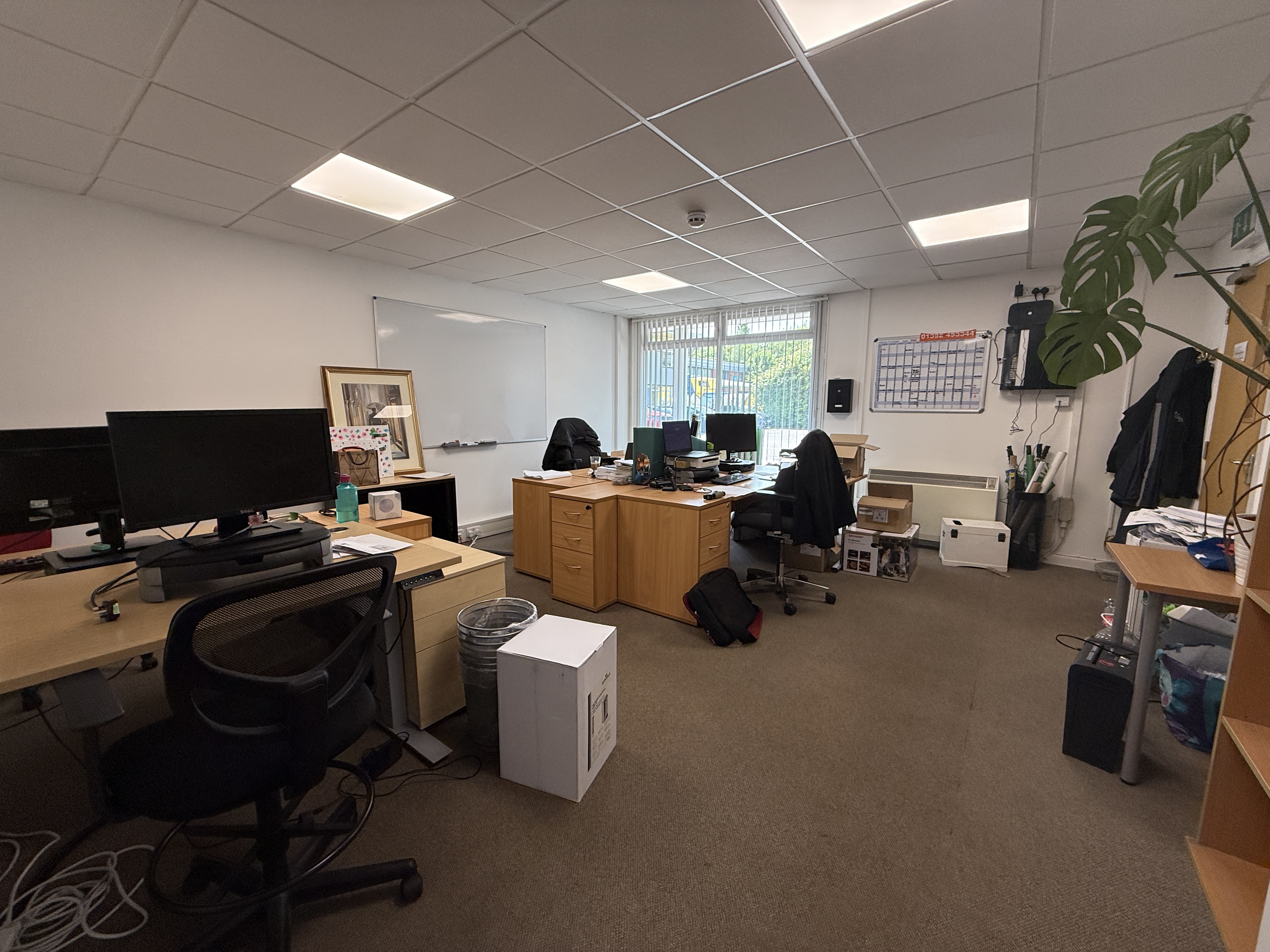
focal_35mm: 14
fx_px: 514
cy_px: 476
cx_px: 635
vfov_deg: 85.7
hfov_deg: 102.1
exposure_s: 1/99
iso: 100
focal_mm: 2.22
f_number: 2.2
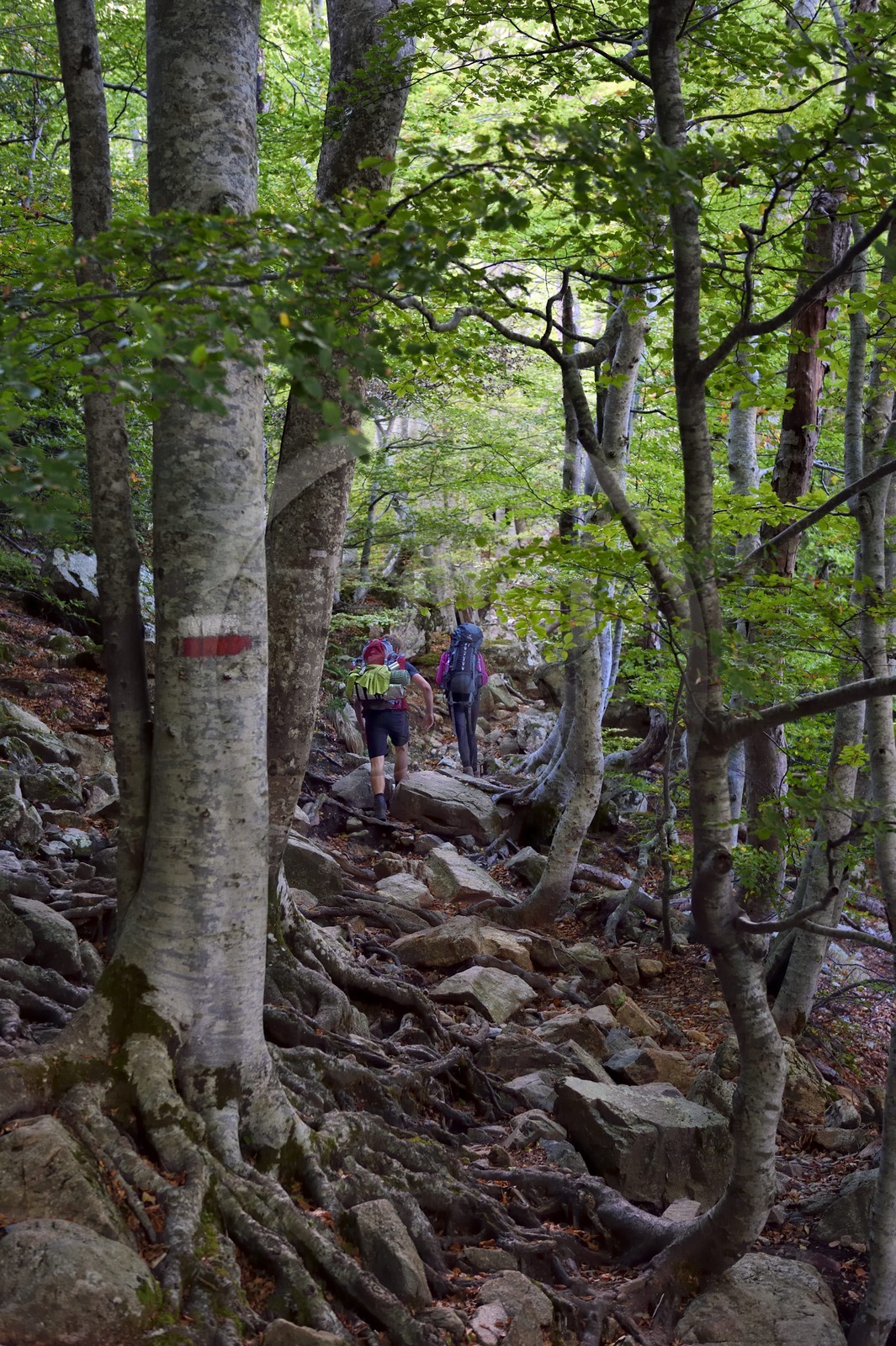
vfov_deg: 38.2
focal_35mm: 52
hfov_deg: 26.0
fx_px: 1943
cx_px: 448
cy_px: 673
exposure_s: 1/80
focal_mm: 52
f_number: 4
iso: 800
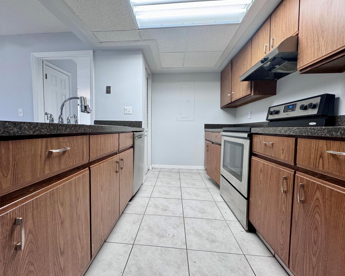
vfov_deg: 84.0
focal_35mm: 15
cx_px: 160
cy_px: 138
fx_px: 153
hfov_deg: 96.6
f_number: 2.2
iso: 160
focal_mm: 2.22
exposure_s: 1/120
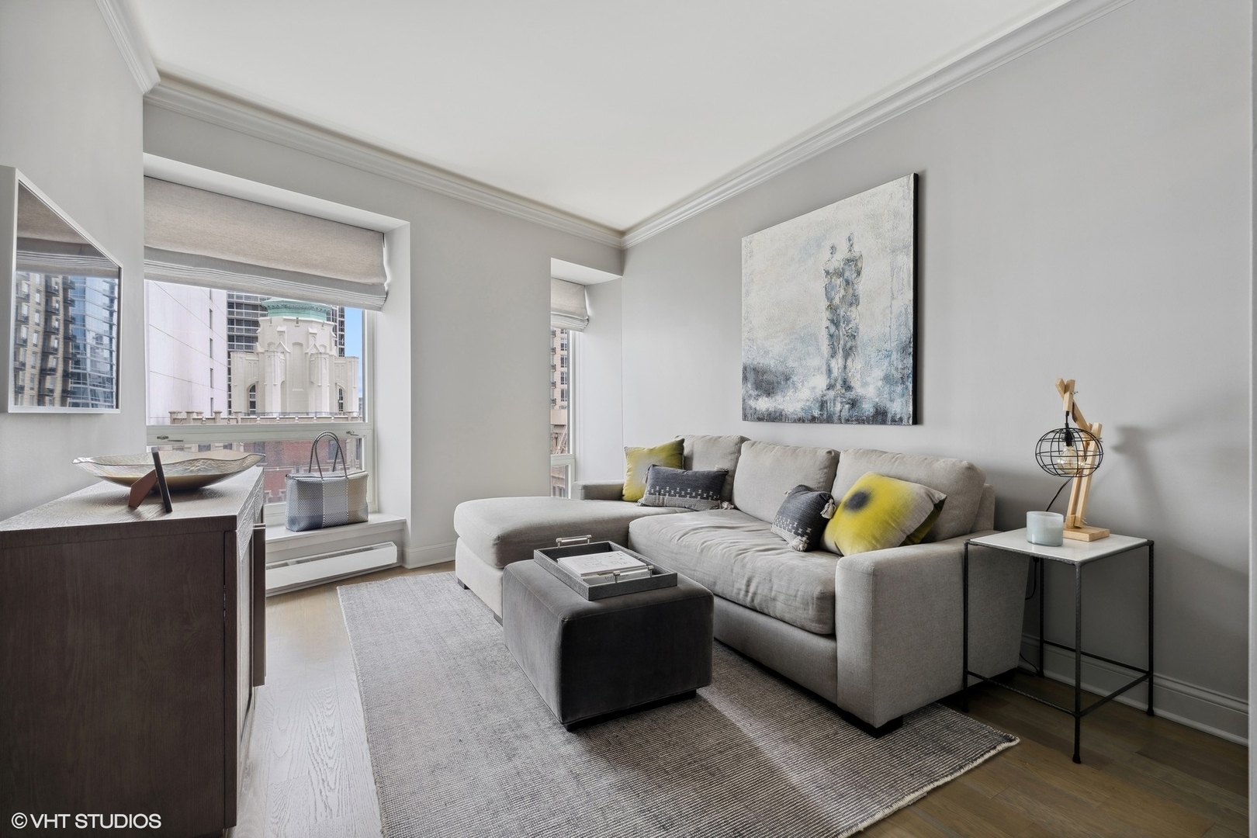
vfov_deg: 73.7
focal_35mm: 16
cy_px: 419
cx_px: 628
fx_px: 559
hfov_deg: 96.7
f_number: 8
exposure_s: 1/5
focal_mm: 16
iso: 320
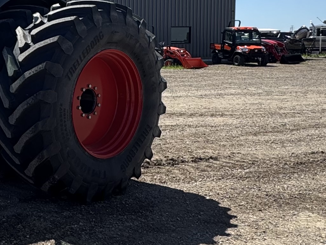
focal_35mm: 55
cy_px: 81
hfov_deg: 29.7
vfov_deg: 26.4
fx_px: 518
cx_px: -71
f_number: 2.2
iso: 40
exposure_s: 1/1034
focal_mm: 2.22
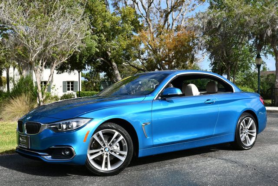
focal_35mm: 48
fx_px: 371
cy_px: 93
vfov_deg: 28.1
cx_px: 139
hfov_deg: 41.1
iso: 100
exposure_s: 1/250
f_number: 8
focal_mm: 24
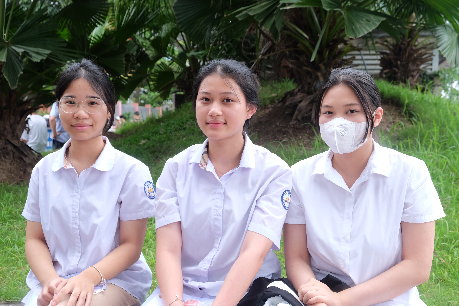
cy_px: 153
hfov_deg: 45.4
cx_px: 230
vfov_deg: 31.2
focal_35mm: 43
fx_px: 548
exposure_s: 1/125
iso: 500
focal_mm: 28.9
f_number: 5
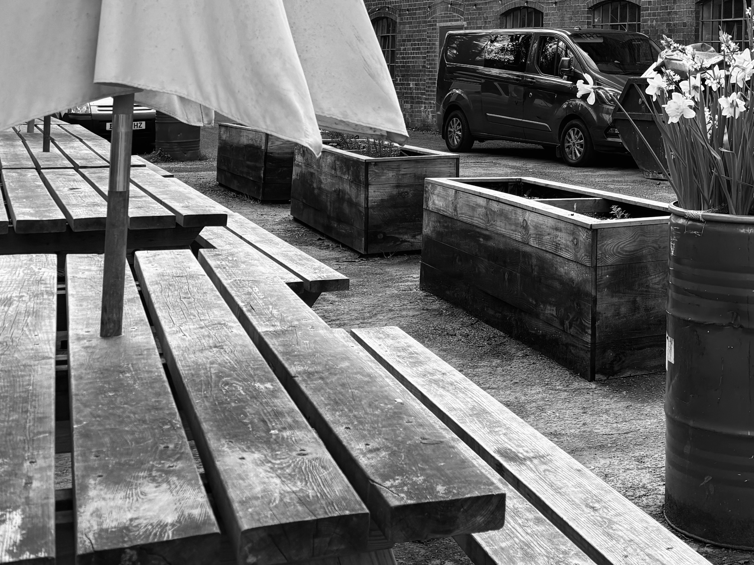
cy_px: 3
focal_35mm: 56
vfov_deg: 24.9
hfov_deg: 32.2
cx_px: 716
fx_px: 1220
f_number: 1.6
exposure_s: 1/851
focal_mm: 5.96
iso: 50
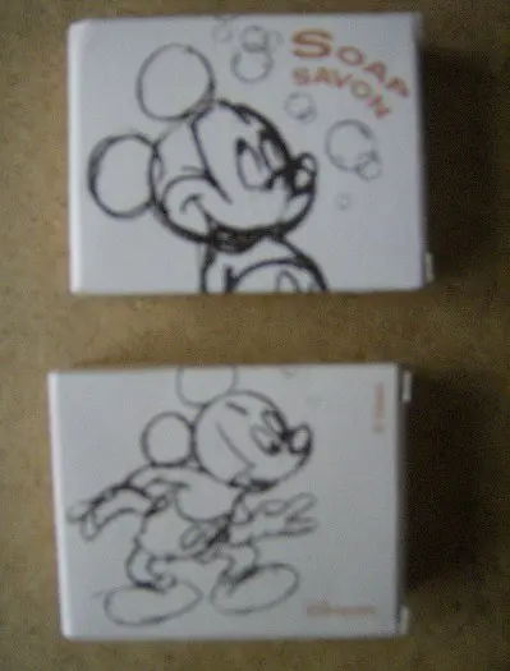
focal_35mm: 36
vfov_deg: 51.1
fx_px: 701
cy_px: 336
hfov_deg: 40.0
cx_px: 255
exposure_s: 1/25.3
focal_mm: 6
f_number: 2.8
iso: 200
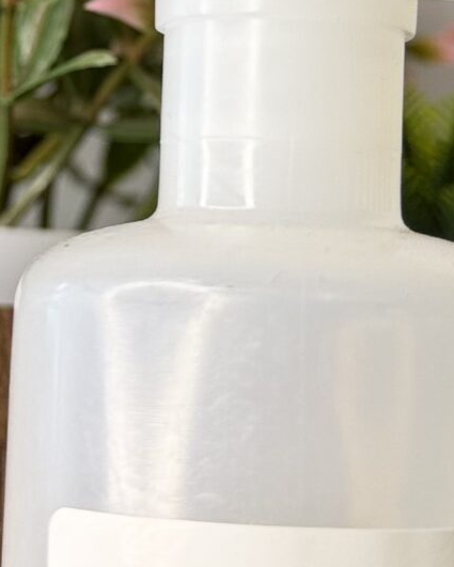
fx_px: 1897
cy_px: 14
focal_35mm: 113
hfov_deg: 13.5
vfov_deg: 16.7
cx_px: 66
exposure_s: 1/100
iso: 64
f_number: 1.78
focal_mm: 6.76
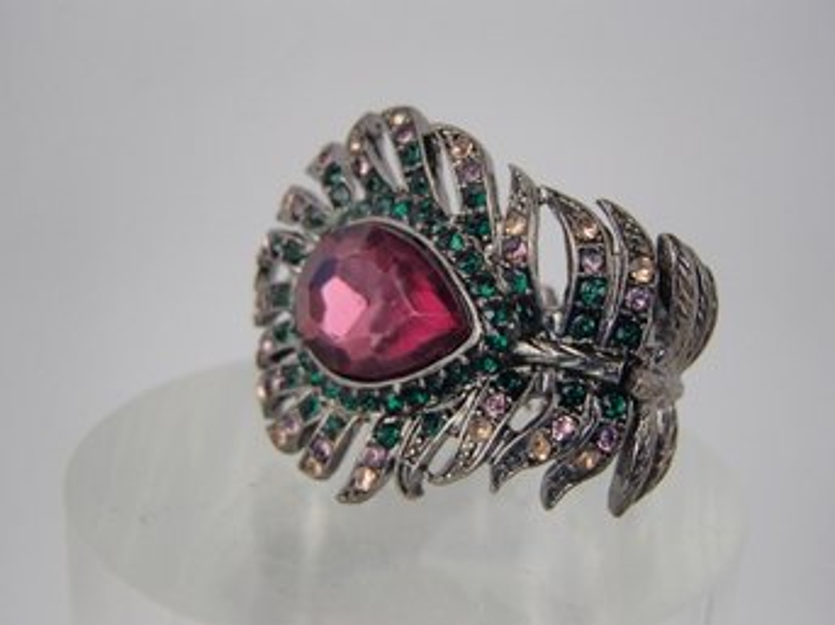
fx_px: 892
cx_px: 418
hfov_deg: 50.2
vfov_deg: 38.6
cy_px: 312
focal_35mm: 37
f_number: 4.7
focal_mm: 6.64
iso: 250
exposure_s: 1/160
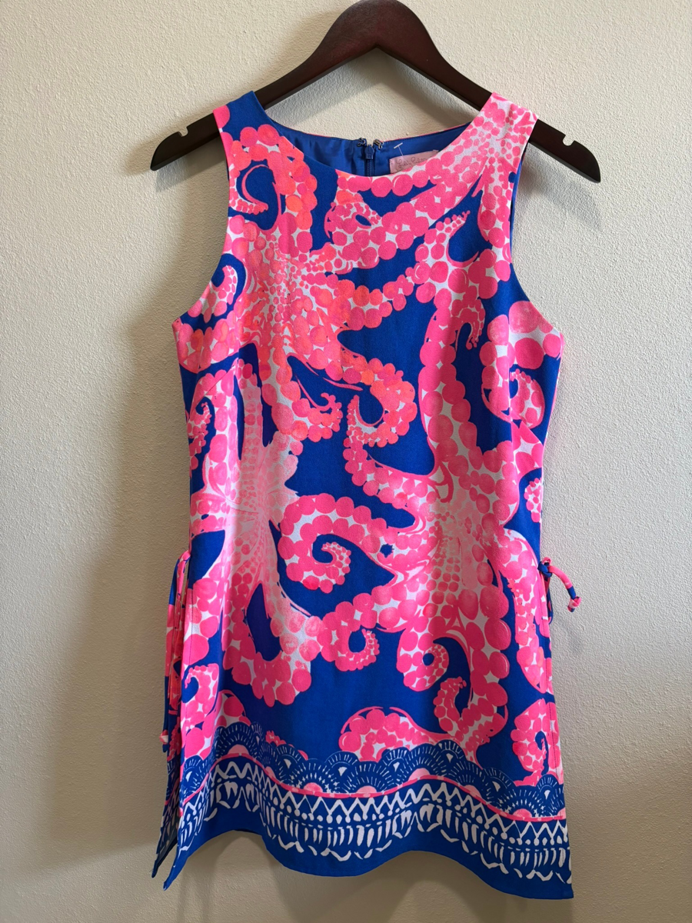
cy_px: 462
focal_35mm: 26
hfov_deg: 53.1
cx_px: 346
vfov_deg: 67.3
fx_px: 693
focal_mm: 5.96
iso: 125
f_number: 1.6
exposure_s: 1/60
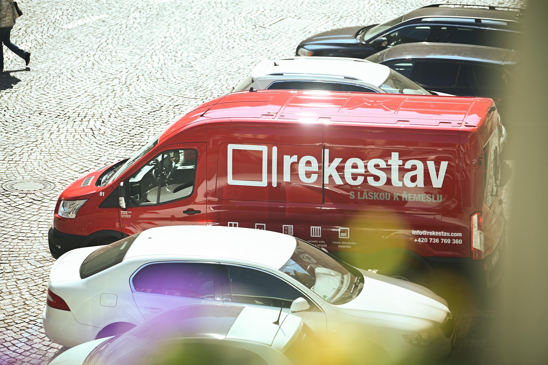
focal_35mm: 125
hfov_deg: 16.4
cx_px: 274
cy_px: 182
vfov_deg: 11.0
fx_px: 1902
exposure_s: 1/800
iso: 100
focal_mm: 125
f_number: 2.8
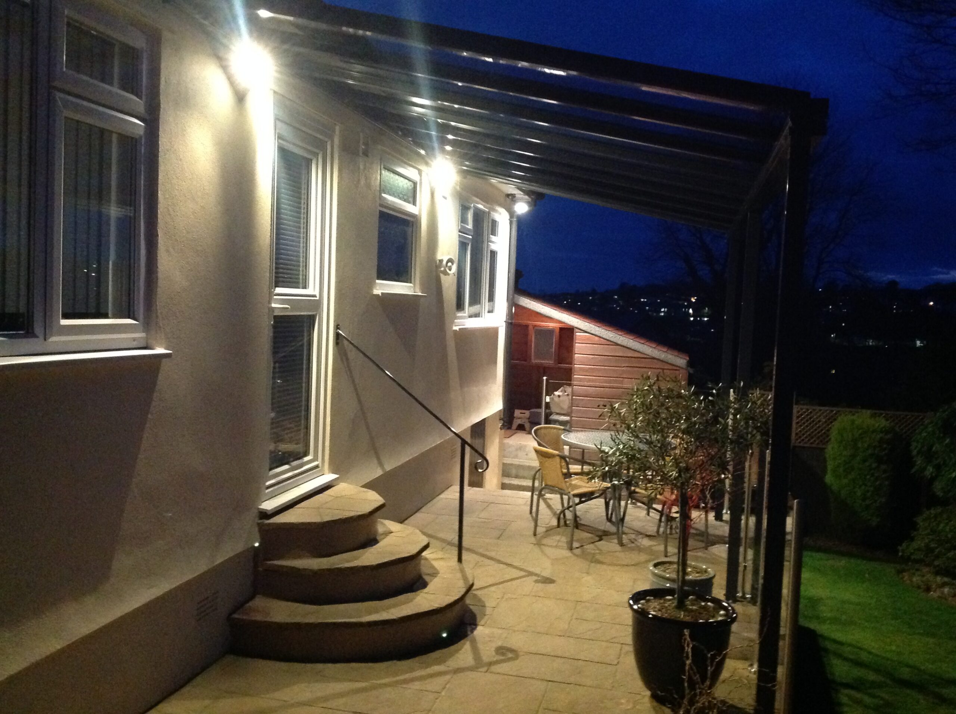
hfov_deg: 52.7
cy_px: 357
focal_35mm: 35
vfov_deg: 40.6
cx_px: 478
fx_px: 965
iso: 800
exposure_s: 1/15
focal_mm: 4.28
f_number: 2.4
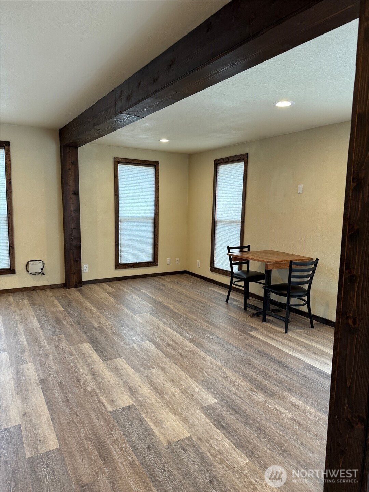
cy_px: 246
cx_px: 184
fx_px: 341
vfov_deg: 71.6
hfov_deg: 56.8
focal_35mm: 24
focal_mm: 6.76
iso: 100
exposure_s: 1/60
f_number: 1.78
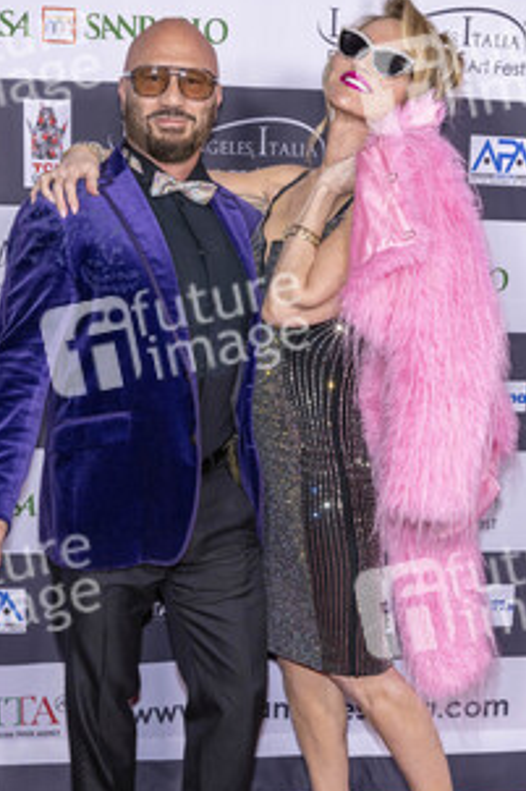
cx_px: 251
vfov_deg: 40.2
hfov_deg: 27.5
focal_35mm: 49
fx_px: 1075
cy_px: 466
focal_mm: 37
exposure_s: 1/200
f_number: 5.6
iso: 800
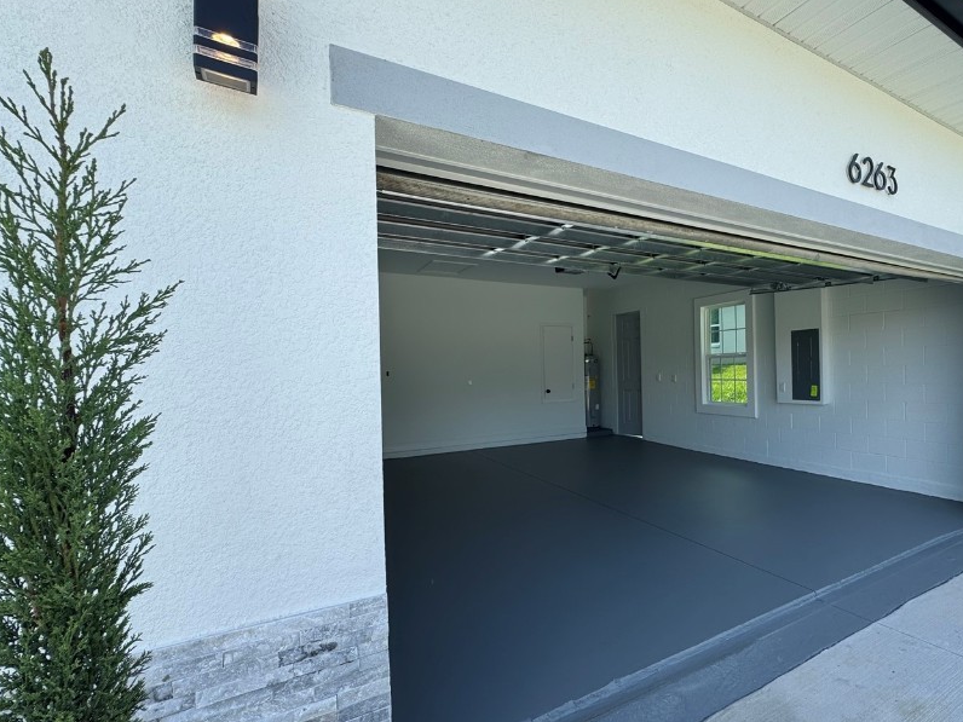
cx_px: 609
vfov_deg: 71.6
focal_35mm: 18
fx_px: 501
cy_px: 375
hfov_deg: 85.8
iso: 40
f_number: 2.2
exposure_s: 1/361
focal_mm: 2.22
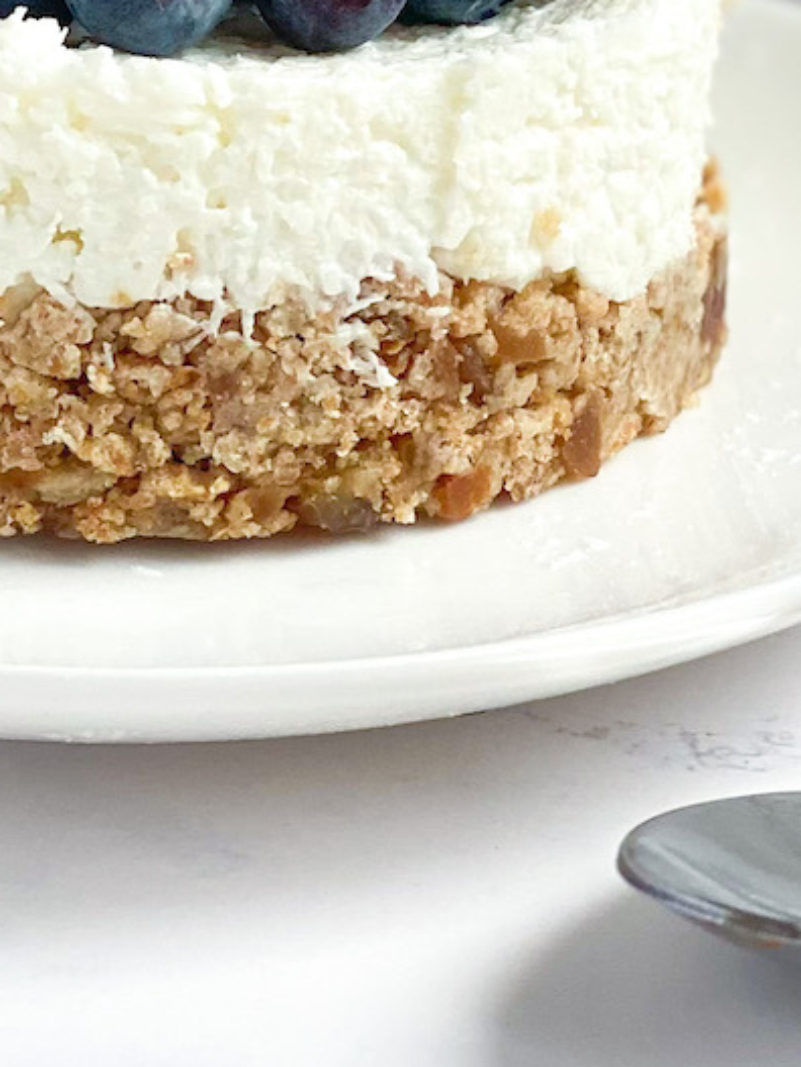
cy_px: -272
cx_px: 117
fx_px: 5183
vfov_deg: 11.5
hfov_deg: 8.8
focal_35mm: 168
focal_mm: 6
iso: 50
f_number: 2
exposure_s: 1/120
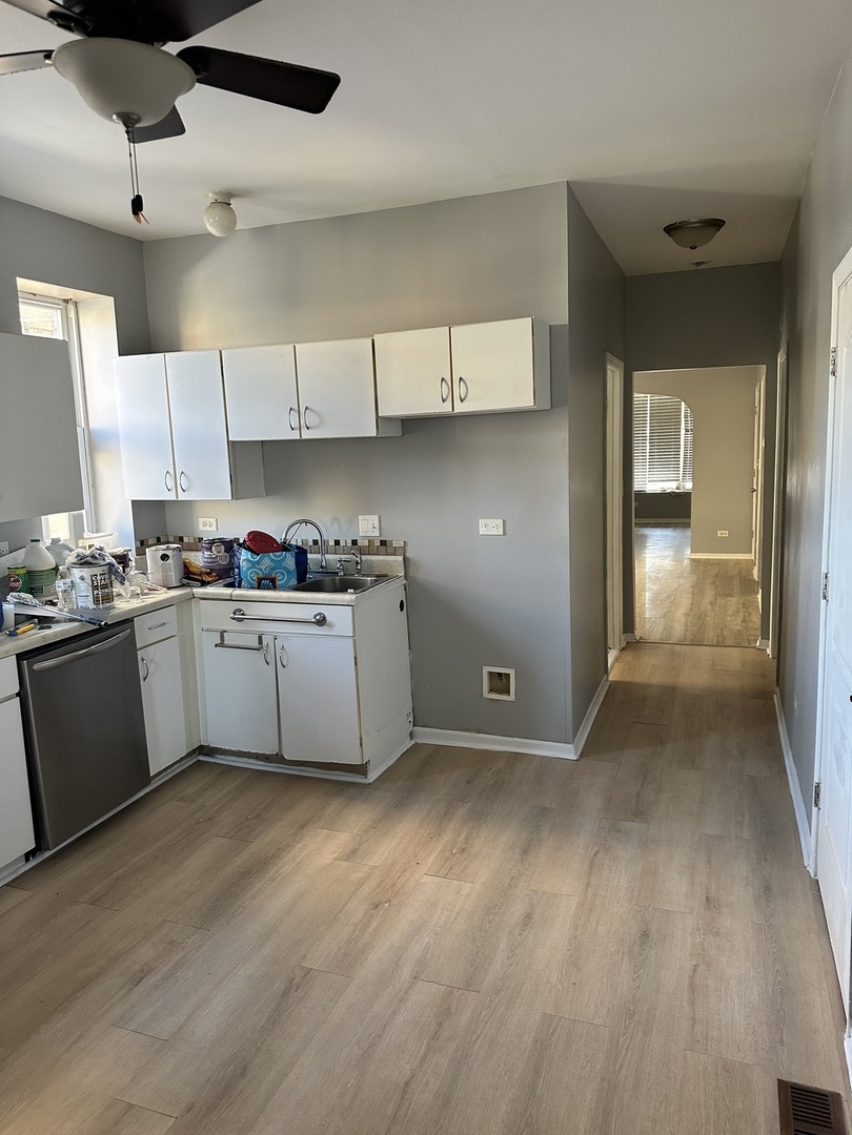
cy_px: 568
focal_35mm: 24
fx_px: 788
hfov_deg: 56.8
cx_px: 426
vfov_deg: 71.6
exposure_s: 1/60
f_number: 1.78
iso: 200
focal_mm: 6.86
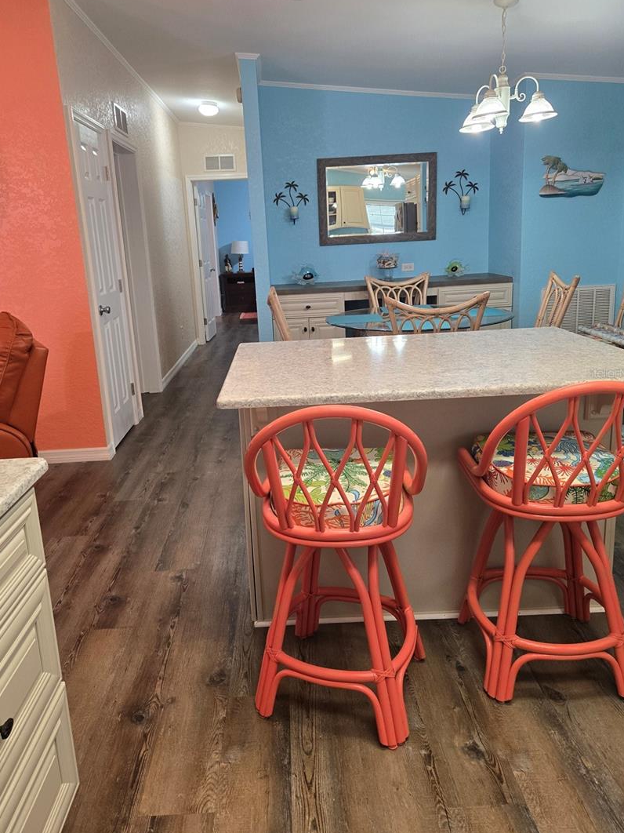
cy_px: 373
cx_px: 290
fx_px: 625
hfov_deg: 53.0
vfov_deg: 67.1
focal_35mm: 26
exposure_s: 1/120
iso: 200
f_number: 1.8
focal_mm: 5.4
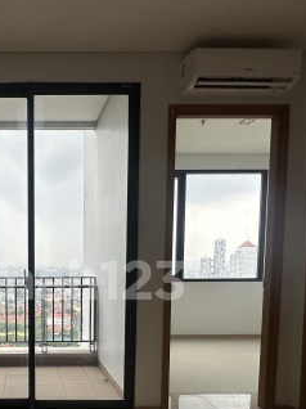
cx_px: 29
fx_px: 319
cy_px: 280
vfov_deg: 63.3
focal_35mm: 27
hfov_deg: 46.2
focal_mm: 2.22
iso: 40
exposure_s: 1/106
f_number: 2.2
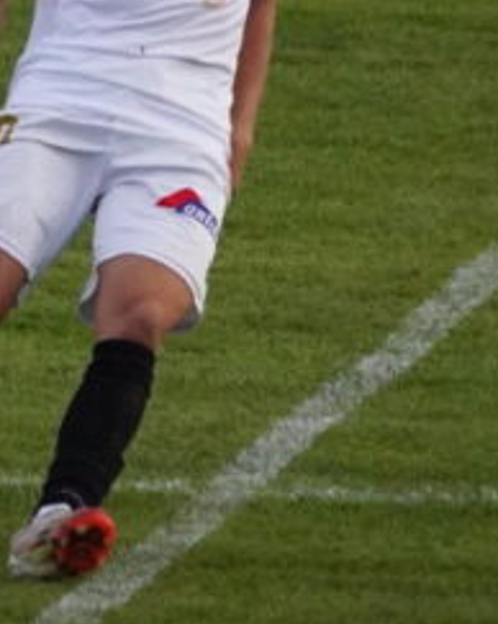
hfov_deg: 1.4
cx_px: -62
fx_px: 21121
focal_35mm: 1145
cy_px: 53
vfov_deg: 1.7
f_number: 6.3
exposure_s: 1/2500
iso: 6400
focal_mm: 193
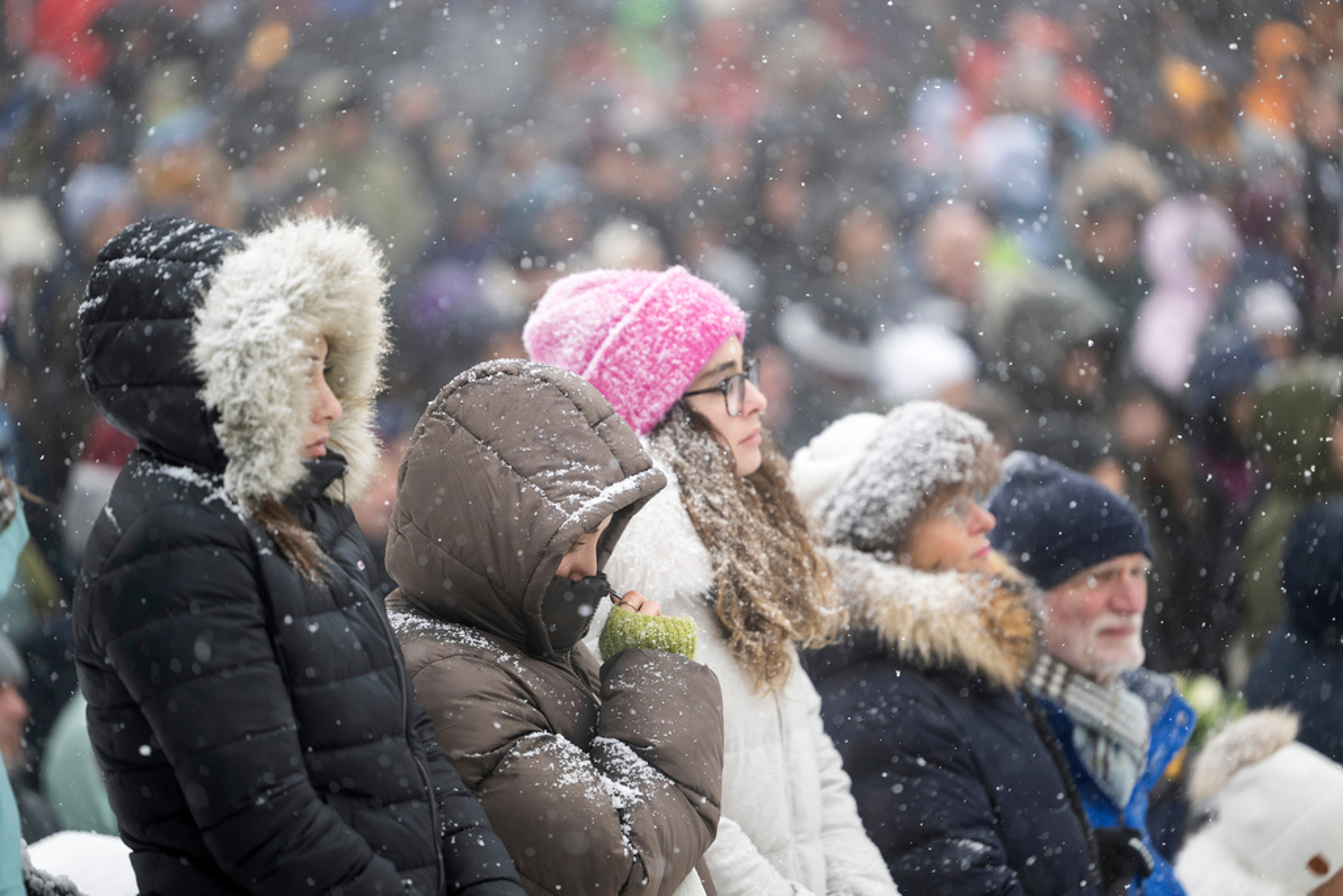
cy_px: 448
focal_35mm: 165
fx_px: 6156
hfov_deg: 12.5
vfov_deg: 8.3
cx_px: 672
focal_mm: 165
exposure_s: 1/800
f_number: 2.8
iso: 400
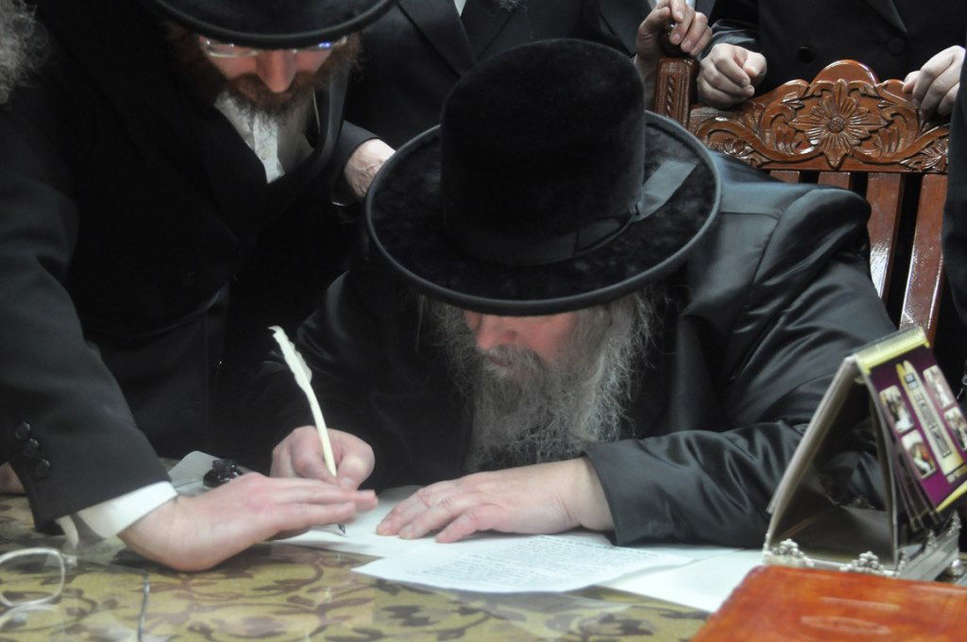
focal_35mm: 75
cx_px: 484
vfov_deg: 18.1
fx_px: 2012
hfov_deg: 27.0
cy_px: 321
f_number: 5.3
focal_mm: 50
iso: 1000
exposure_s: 1/60
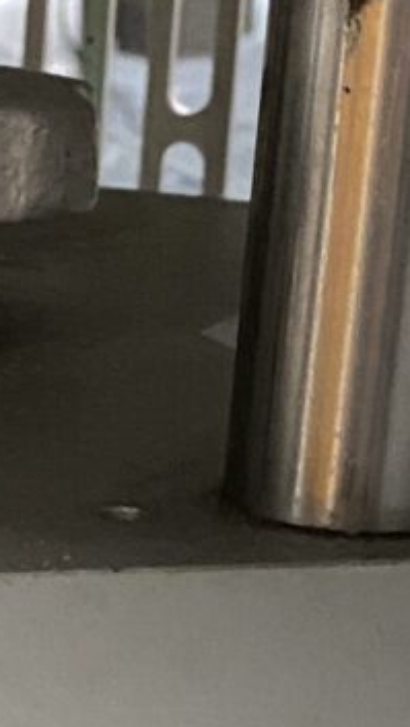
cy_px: 1067
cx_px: -309
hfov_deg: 7.7
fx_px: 2971
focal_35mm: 154
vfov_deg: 13.2
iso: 400
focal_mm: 4.25
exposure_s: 1/60
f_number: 1.8
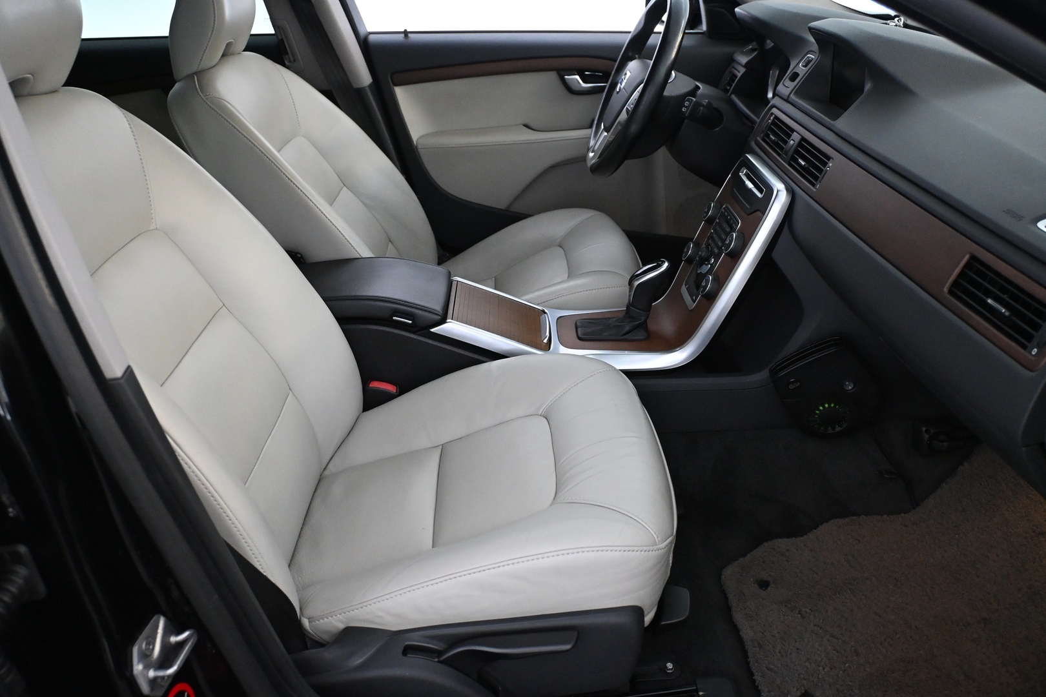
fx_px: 893
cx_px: 523
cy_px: 348
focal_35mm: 31
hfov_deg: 60.7
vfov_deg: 42.6
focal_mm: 20.5
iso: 3200
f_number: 3.8
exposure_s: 1/80
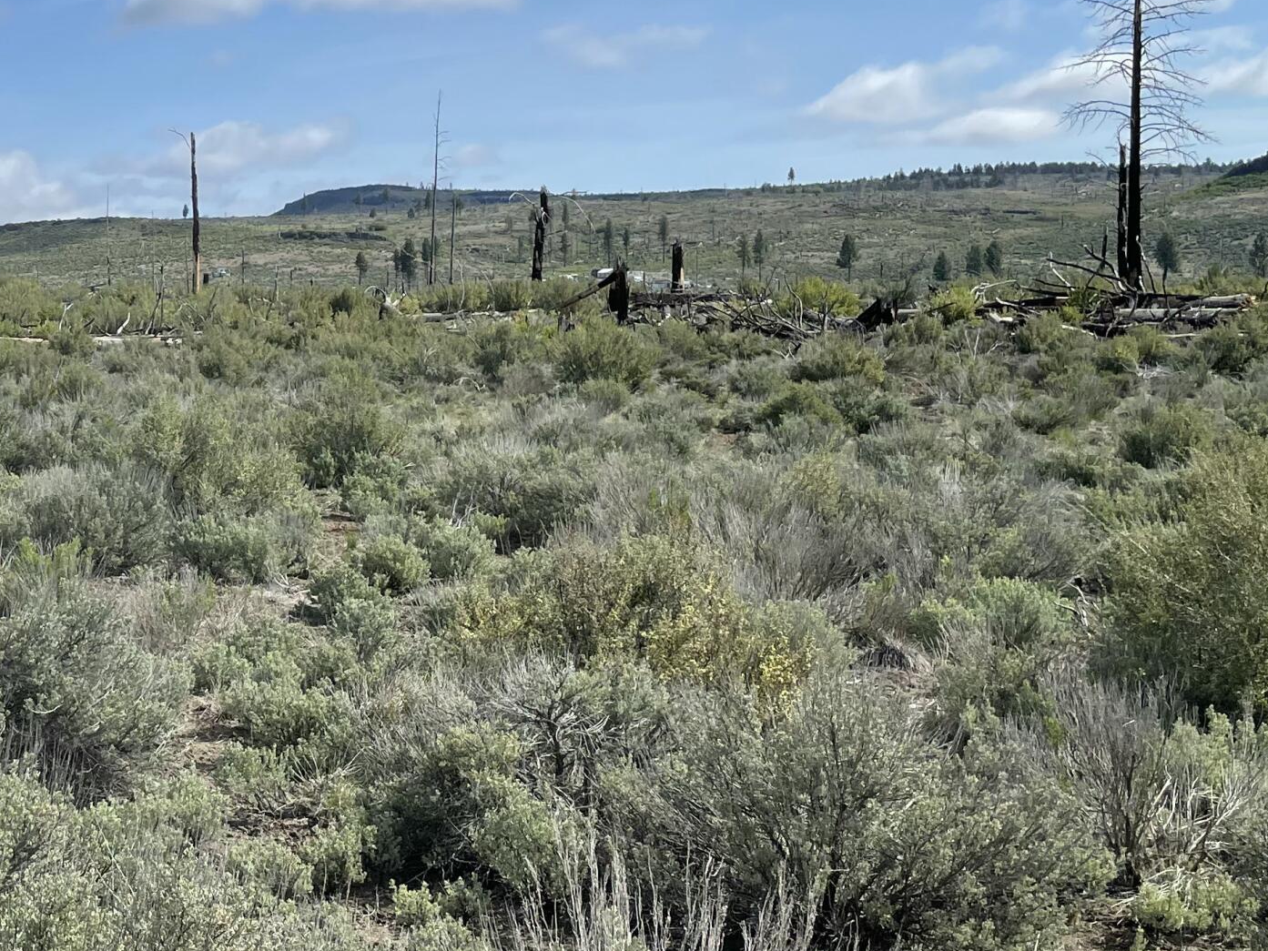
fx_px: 2051
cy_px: 384
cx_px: 40
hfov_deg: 32.0
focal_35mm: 56
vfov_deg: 26.1
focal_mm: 4.2
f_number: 1.6
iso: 32
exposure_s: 1/4651
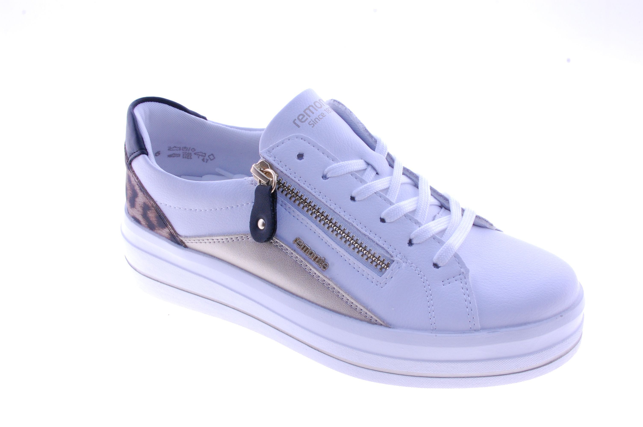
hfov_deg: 48.0
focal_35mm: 40
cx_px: 322
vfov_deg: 33.0
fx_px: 723
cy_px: 214
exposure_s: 1/30
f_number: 13
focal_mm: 27
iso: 800
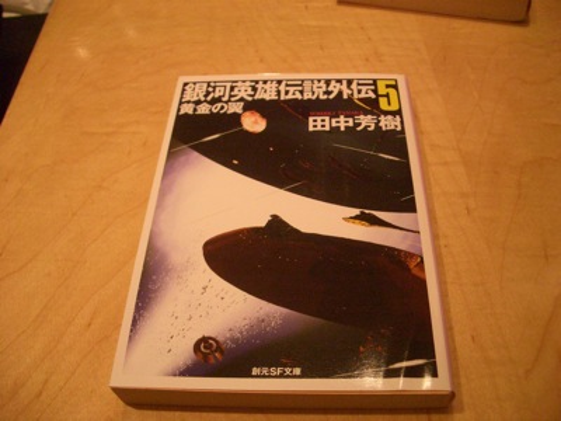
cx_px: 280
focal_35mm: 35
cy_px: 210
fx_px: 567
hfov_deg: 52.6
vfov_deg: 40.7
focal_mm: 5.8
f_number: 2.6
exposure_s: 1/80
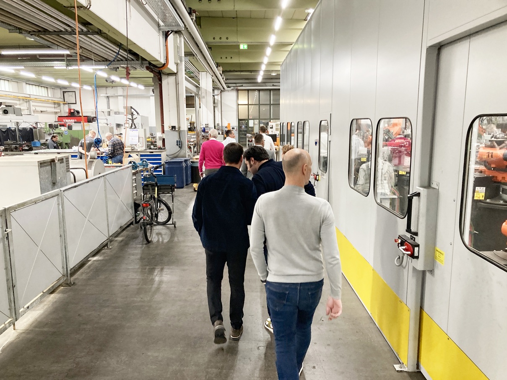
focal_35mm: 28
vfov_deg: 49.8
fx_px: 410
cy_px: 190
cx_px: 254
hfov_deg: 63.4
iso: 160
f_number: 1.8
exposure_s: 1/50
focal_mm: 3.99
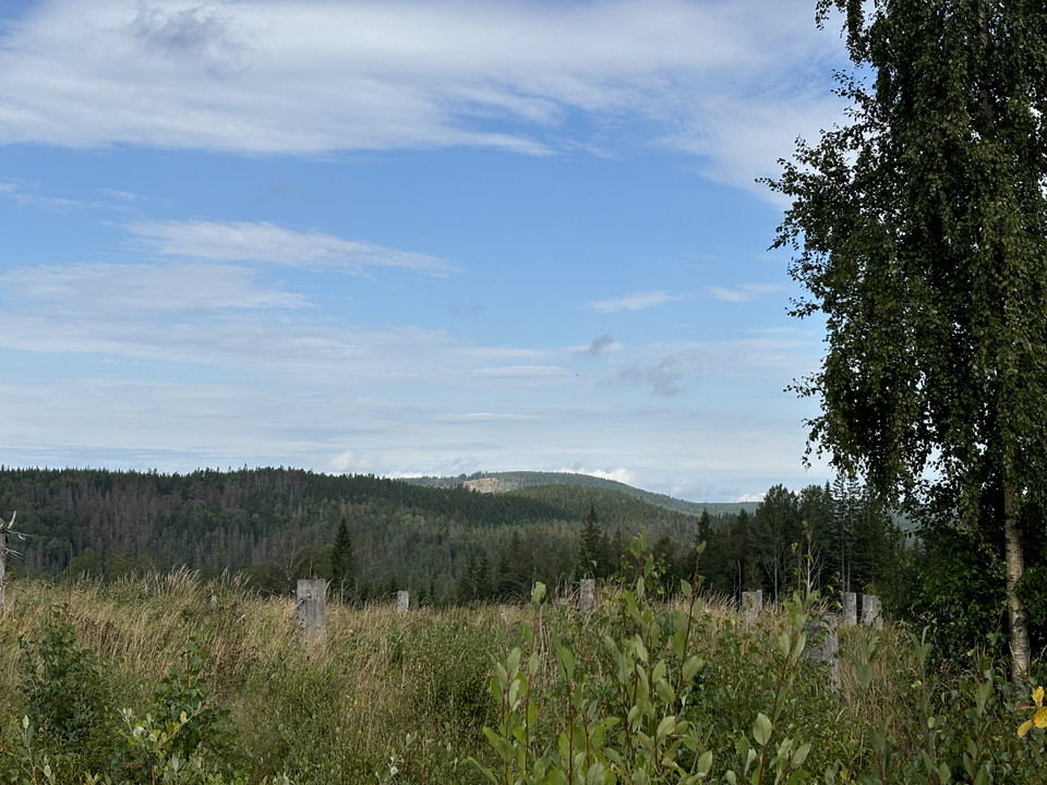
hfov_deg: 36.8
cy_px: 392
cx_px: 524
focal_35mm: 52
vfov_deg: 28.0
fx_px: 1573
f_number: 1.6
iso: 40
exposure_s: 1/2933
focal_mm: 5.96
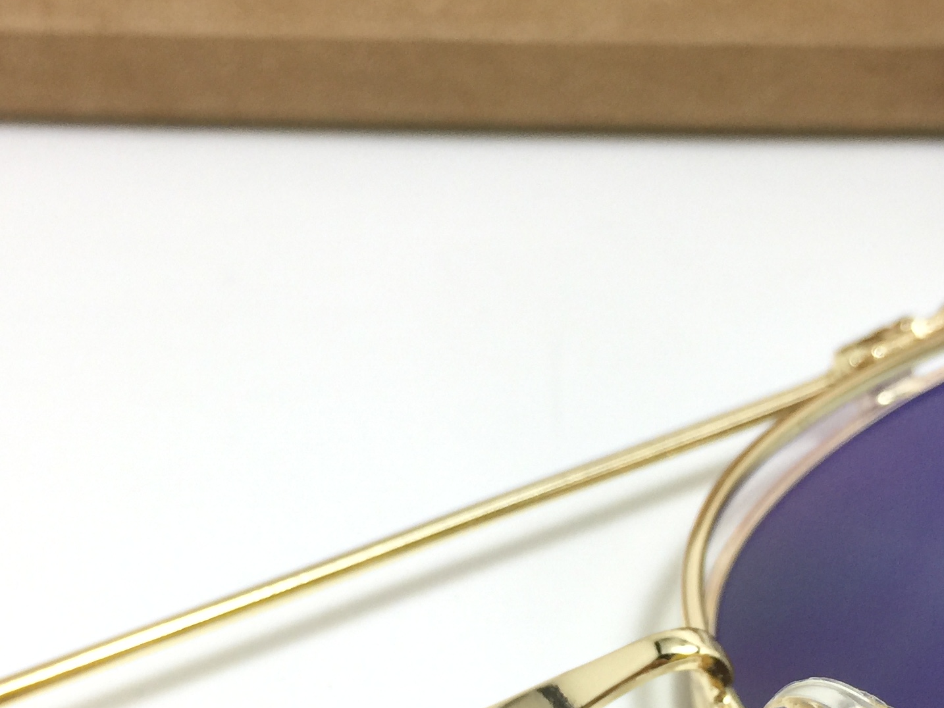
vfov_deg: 21.8
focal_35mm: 66
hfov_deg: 29.3
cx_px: 569
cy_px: 611
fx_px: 1800
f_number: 2.2
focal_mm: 4.15
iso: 32
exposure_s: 1/33
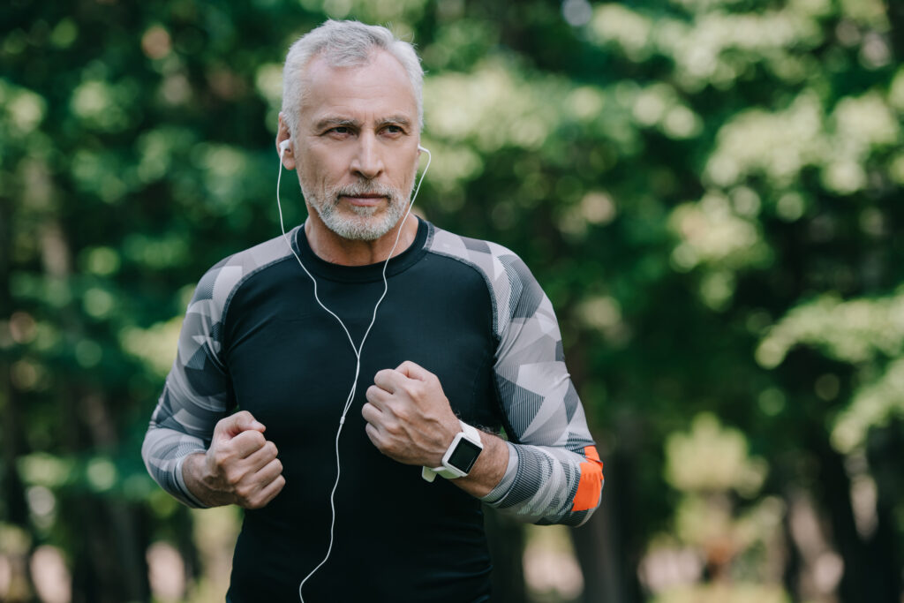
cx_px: 452
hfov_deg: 17.6
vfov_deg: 11.8
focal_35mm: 116
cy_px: 302
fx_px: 2913
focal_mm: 116
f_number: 2.8
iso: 100
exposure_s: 1/400
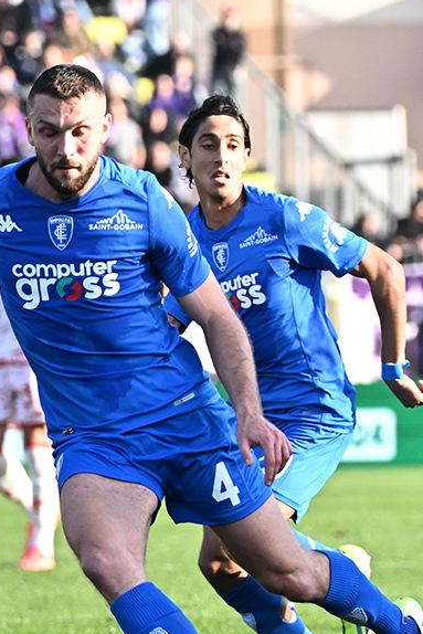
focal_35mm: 564
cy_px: 346
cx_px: 653
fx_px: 9934
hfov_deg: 2.4
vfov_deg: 3.7
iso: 1000
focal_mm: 180
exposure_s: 1/2000
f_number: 4
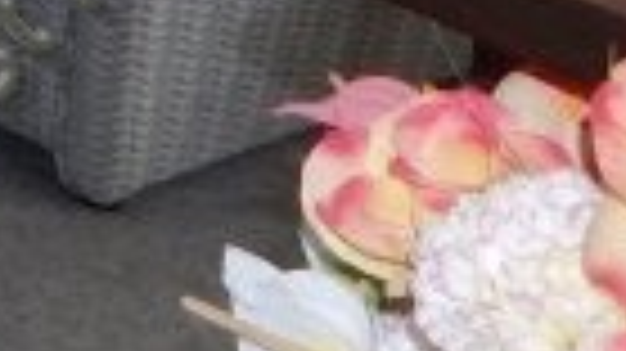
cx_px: -1076
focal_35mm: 138
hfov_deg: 11.5
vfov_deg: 7.6
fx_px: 2289
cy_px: -729
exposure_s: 1/40
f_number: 3
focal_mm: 4
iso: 125
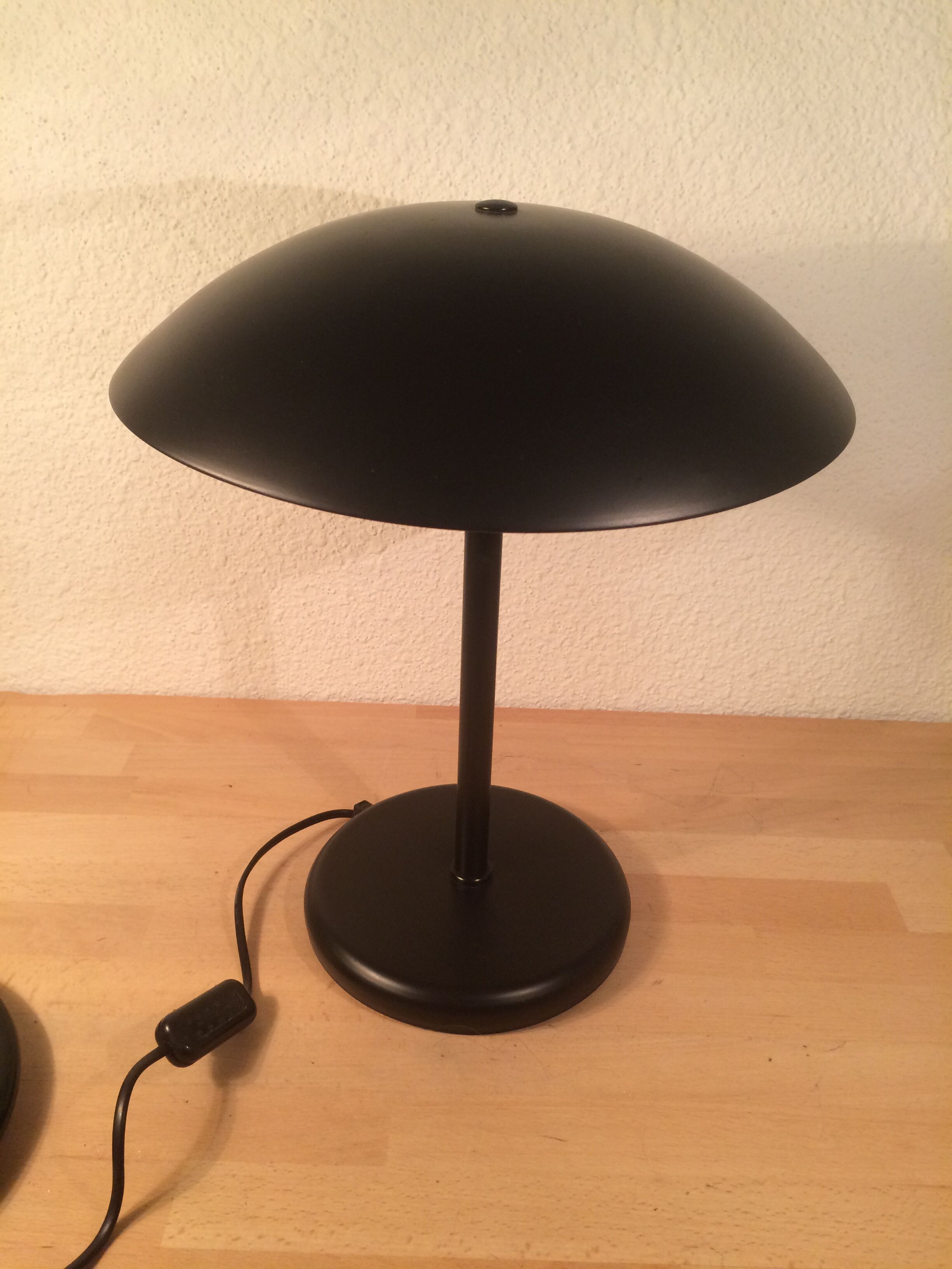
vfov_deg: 61.7
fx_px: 1063
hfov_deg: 48.2
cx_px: 476
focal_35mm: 29
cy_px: 634
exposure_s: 1/33
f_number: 2.2
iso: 80
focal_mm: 4.15
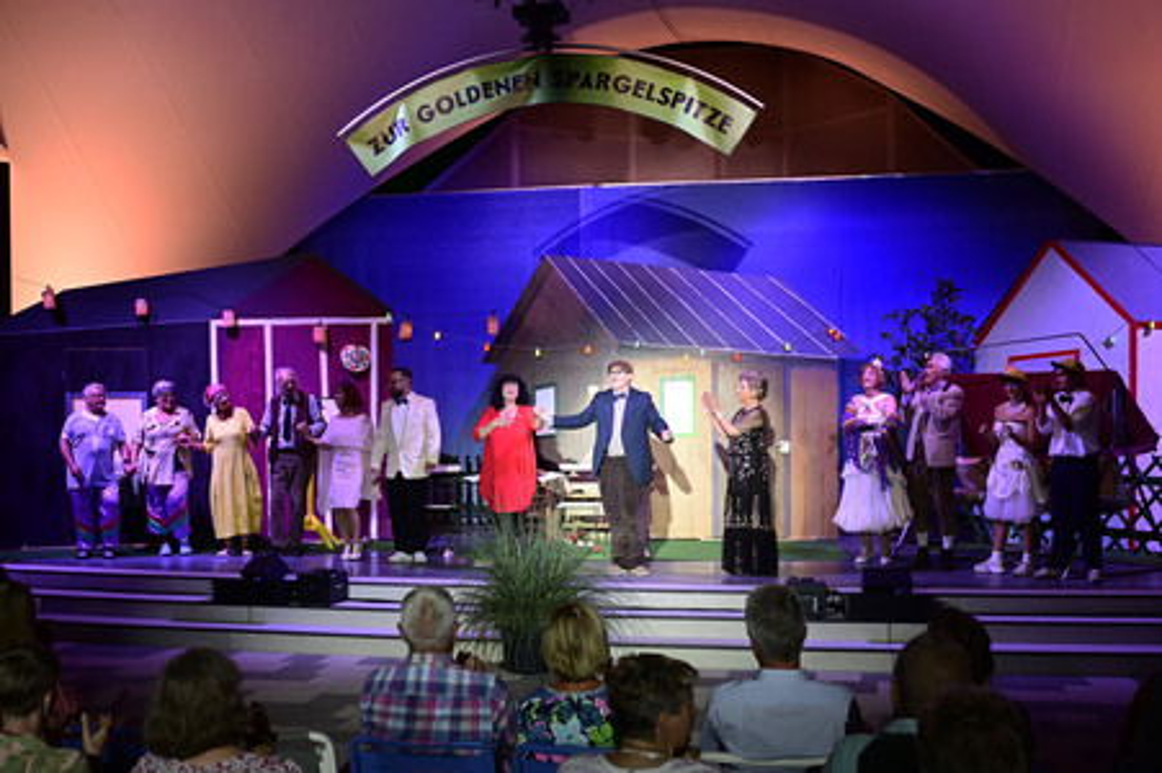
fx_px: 1258
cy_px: 386
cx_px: 581
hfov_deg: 49.6
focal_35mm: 39
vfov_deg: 34.2
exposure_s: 1/320
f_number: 5.6
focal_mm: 39
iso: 2000
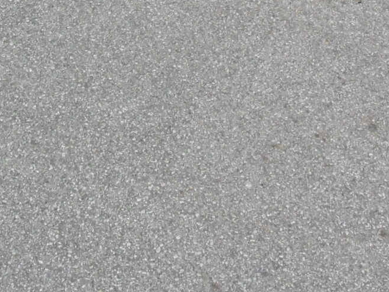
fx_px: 1405
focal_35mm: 125
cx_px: 222
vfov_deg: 11.2
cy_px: -212
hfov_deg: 15.8
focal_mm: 5.7
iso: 80
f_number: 3.7
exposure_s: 1/750
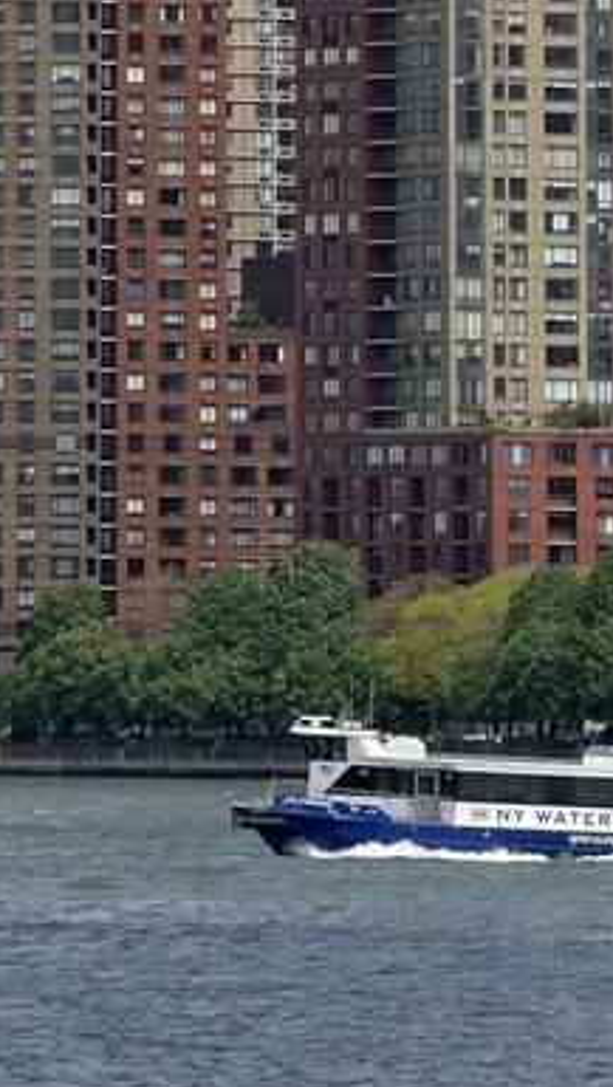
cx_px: -89
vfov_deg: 3.3
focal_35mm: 652
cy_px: -1132
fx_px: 18812
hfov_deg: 1.9
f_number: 10
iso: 200
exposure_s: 1/500
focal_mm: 150
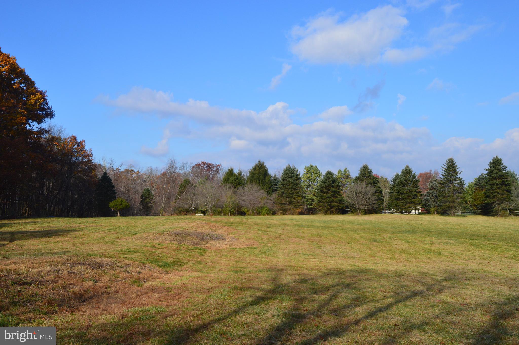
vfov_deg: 35.4
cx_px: 260
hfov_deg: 51.3
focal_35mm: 38
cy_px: 172
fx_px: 540
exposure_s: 1/400
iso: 400
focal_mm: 25
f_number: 11
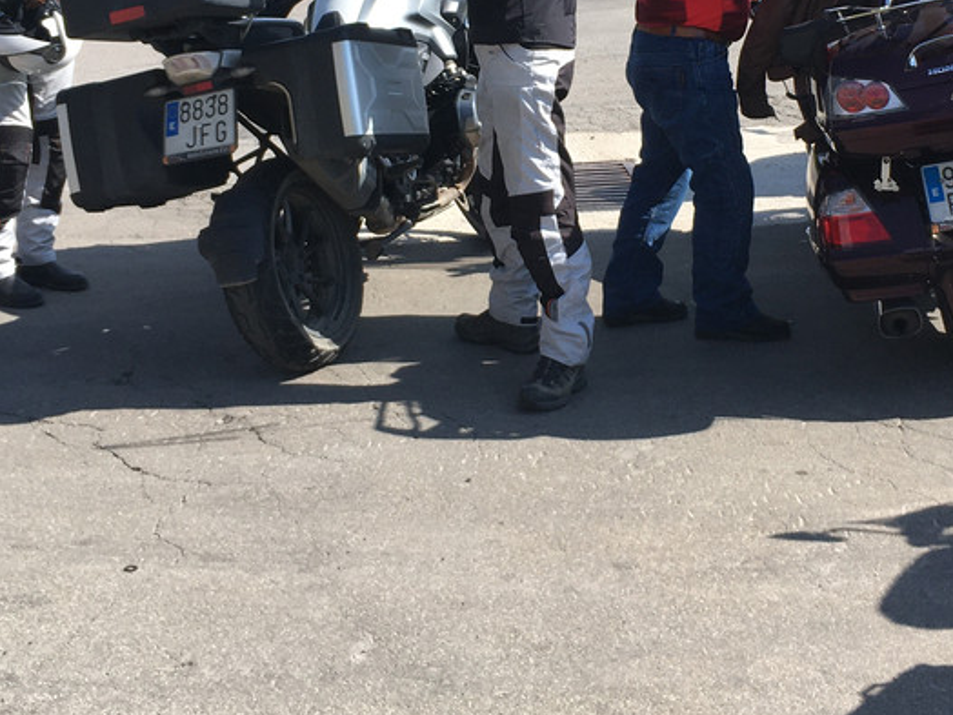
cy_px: 109
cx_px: 576
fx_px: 1624
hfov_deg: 32.6
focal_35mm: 59
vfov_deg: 24.3
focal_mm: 4.15
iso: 25
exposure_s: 1/962
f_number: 2.2
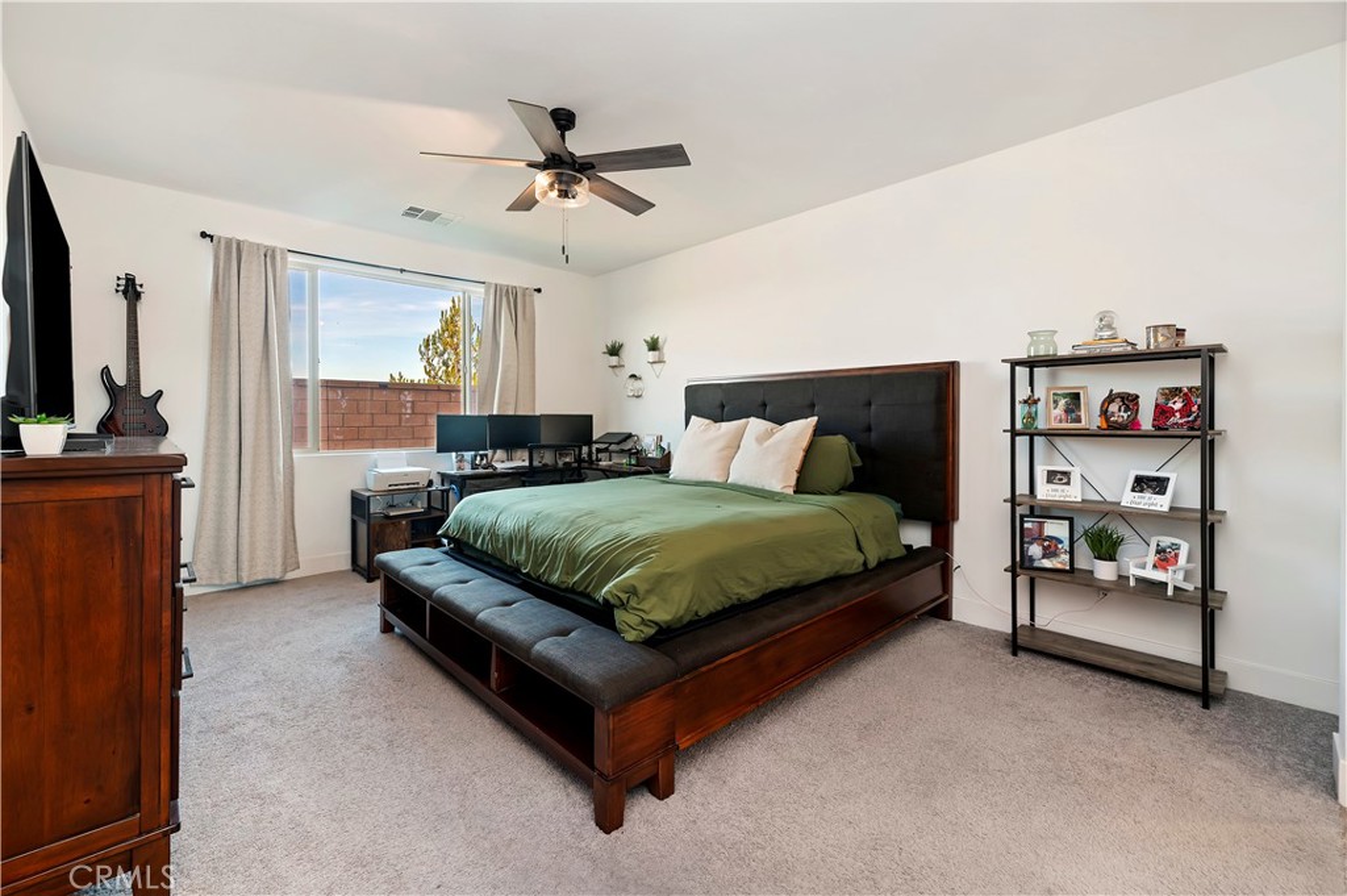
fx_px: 523
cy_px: 448
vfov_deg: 81.1
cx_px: 674
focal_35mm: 14
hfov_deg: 104.3
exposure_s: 1/2.5
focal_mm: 14
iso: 500
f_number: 10
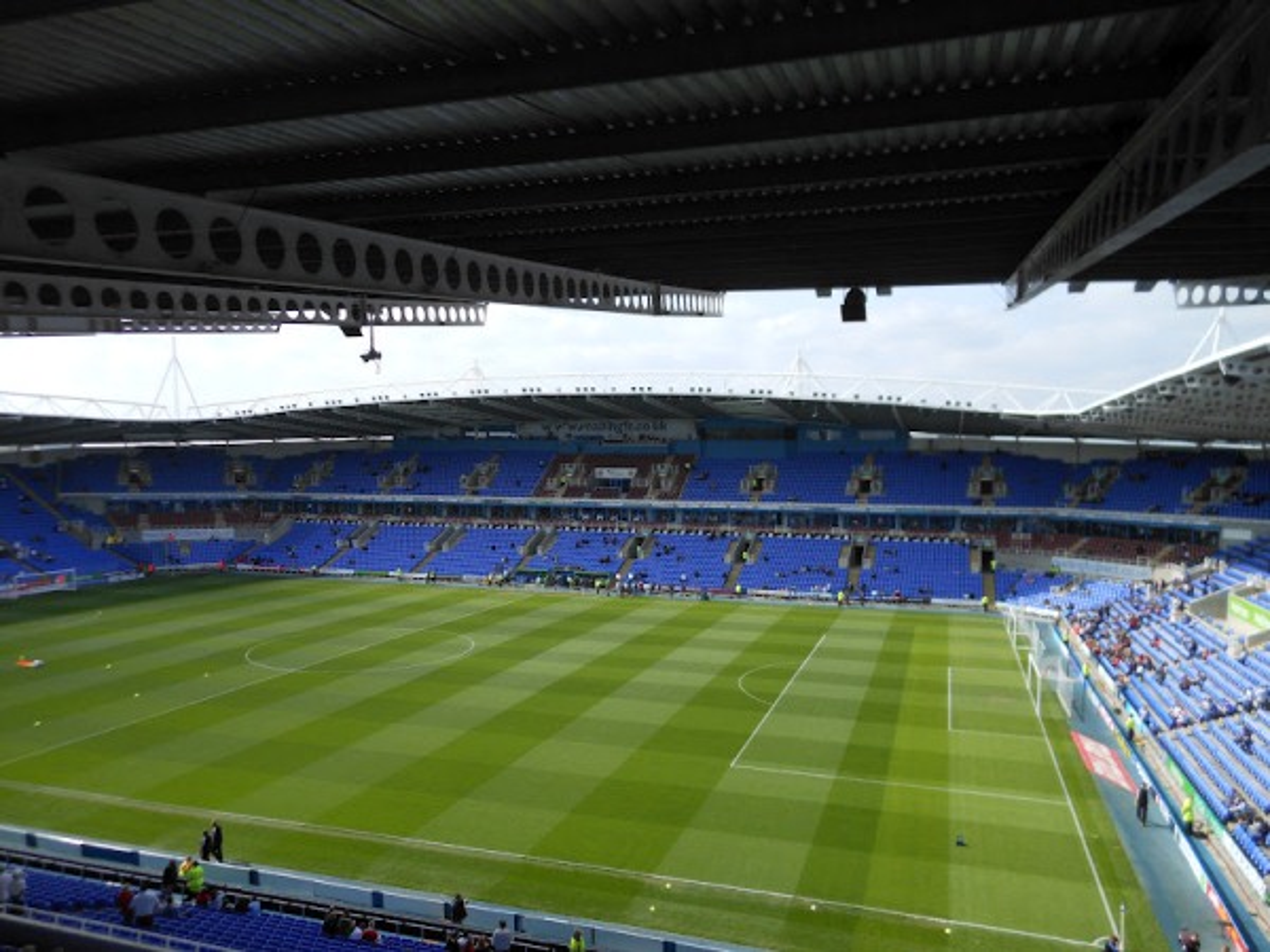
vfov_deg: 54.9
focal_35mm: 25
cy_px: 476
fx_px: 917
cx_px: 635
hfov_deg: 69.4
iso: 80
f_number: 3.2
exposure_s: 1/640
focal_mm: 4.5
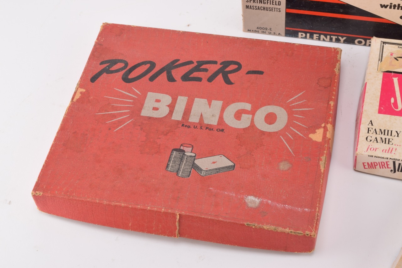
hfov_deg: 29.2
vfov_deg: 19.7
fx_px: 770
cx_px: 201
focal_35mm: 69
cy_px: 134
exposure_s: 1/125
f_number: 20
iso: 100
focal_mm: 46
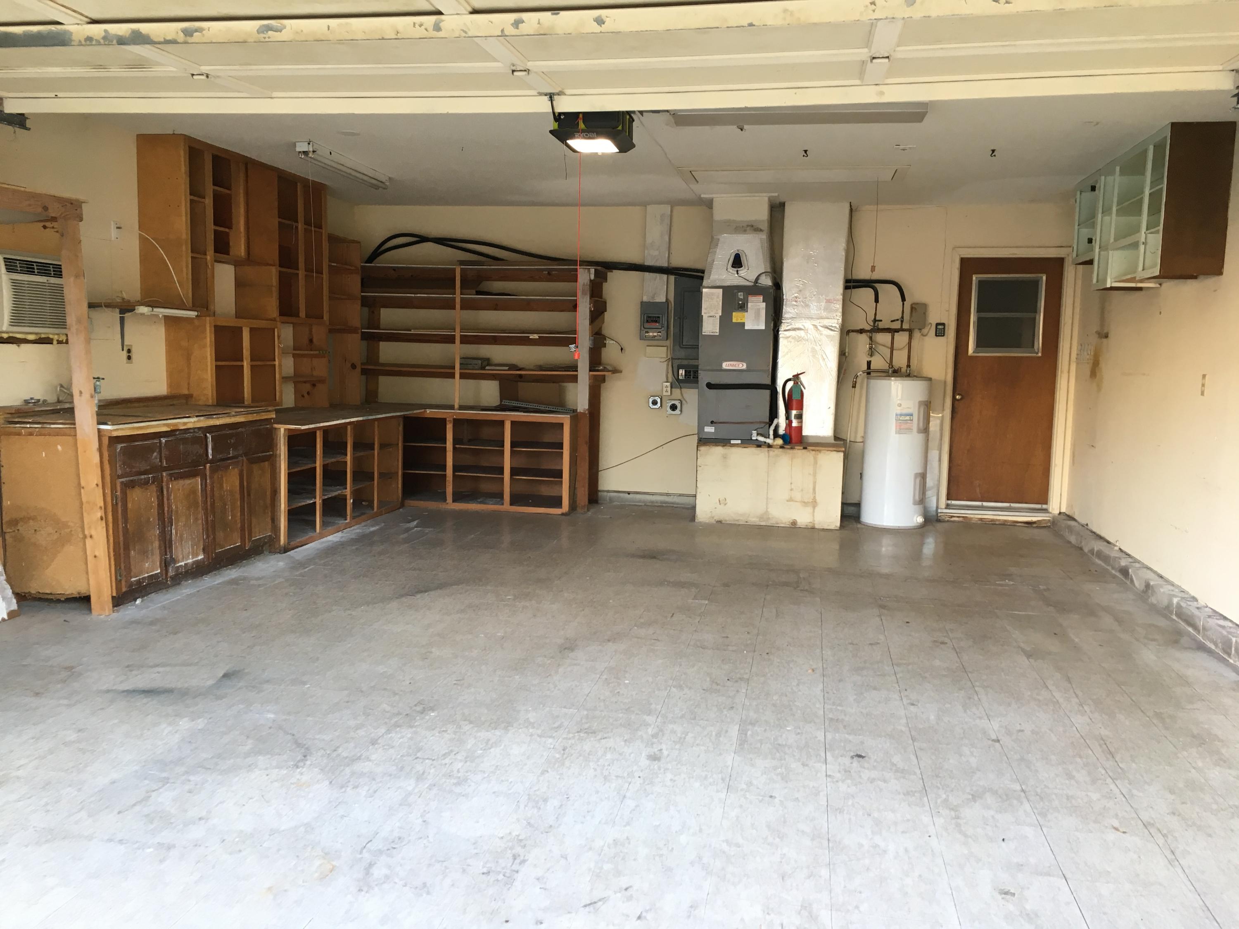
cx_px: 620
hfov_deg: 61.7
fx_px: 1038
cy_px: 464
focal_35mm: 29
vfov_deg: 48.2
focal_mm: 4.15
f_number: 2.2
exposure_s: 1/30
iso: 50
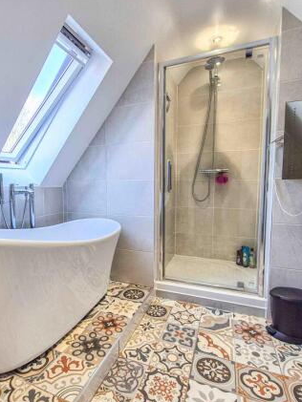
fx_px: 209
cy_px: 203
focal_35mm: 18
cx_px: 123
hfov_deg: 71.0
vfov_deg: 87.7
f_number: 2.2
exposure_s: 1/50
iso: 50
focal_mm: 2.2
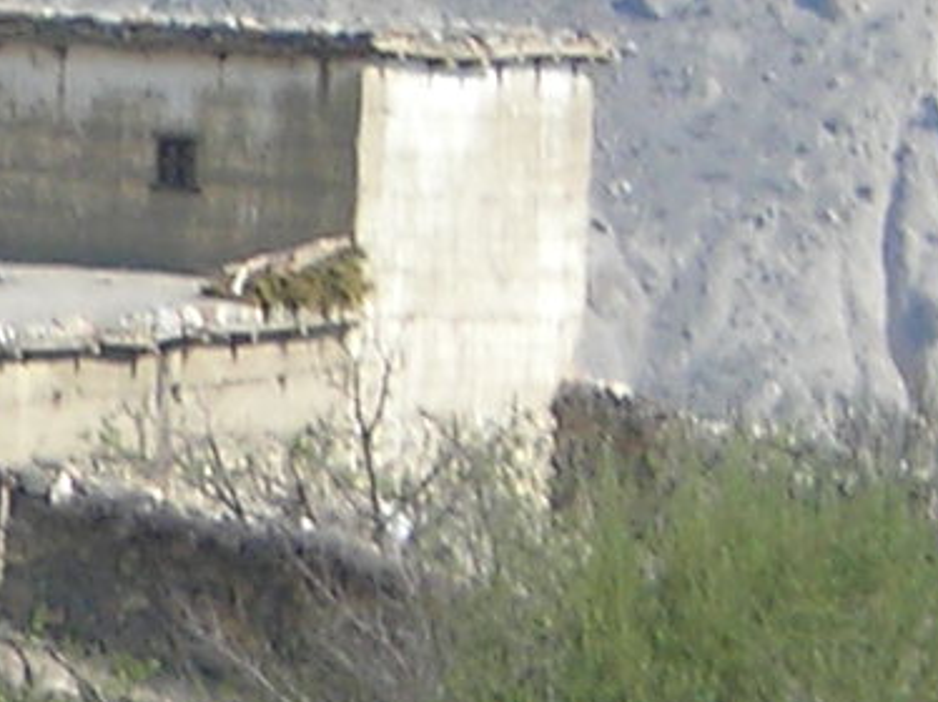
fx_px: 21799
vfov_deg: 1.8
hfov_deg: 2.4
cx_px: -2114
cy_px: 649
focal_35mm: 805
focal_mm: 19.2
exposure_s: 1/168
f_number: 5.3
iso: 50
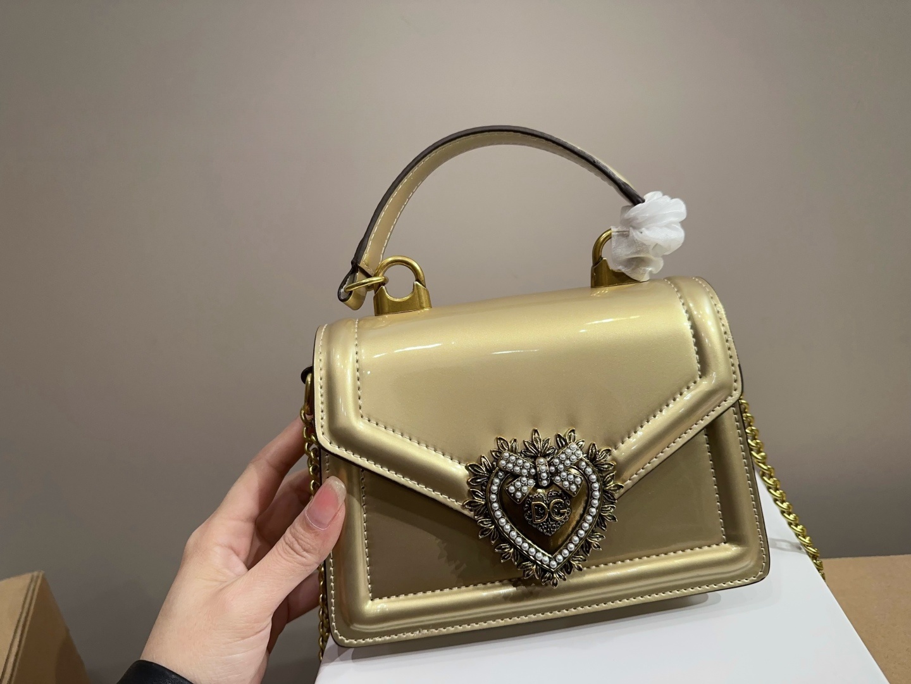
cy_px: 342
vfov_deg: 56.8
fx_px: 632
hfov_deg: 71.6
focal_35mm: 24
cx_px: 456
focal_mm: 6.86
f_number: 1.78
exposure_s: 1/100
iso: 160
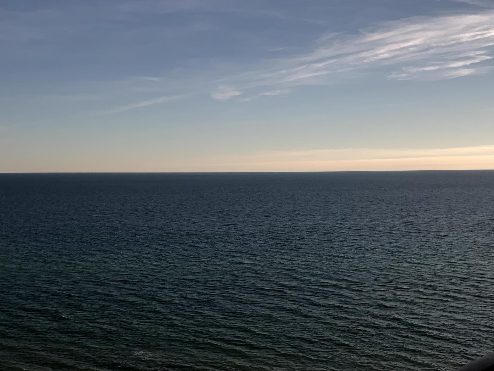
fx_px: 656
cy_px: 290
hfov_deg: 41.2
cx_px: 270
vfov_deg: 30.8
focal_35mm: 46
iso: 16
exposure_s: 1/2227
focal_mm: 3
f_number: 1.8
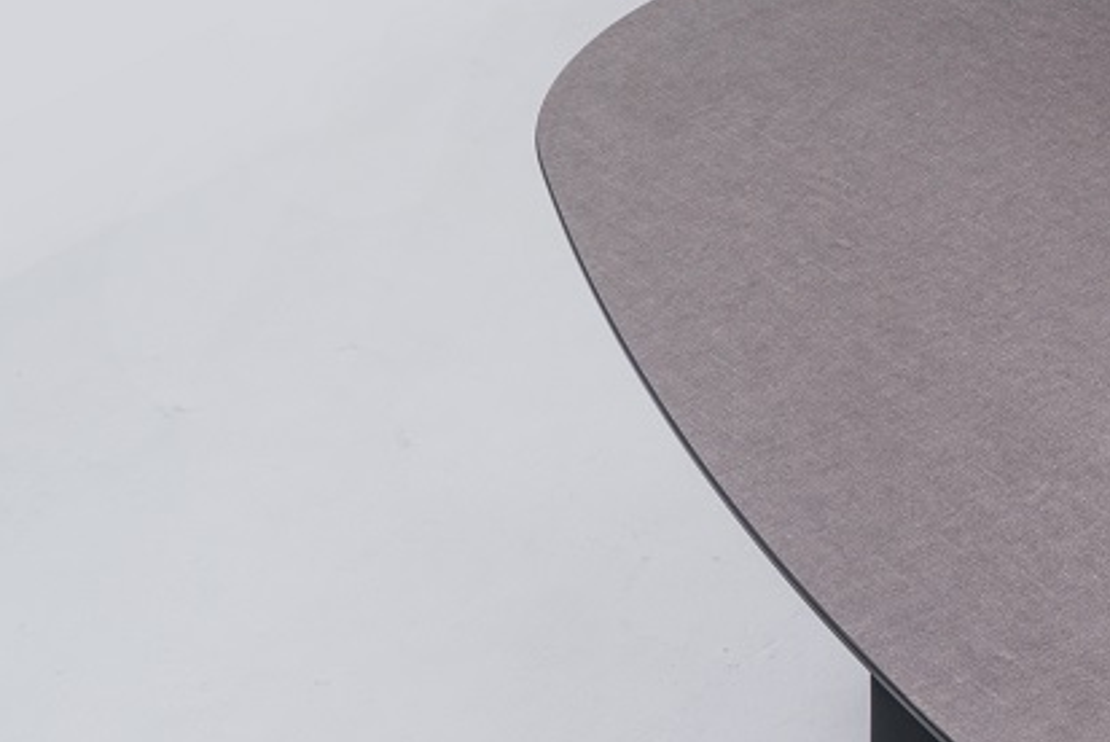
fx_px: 3918
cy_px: 413
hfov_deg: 14.0
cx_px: 2108
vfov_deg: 10.8
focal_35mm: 127
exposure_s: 1/160
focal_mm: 33
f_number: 9
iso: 100
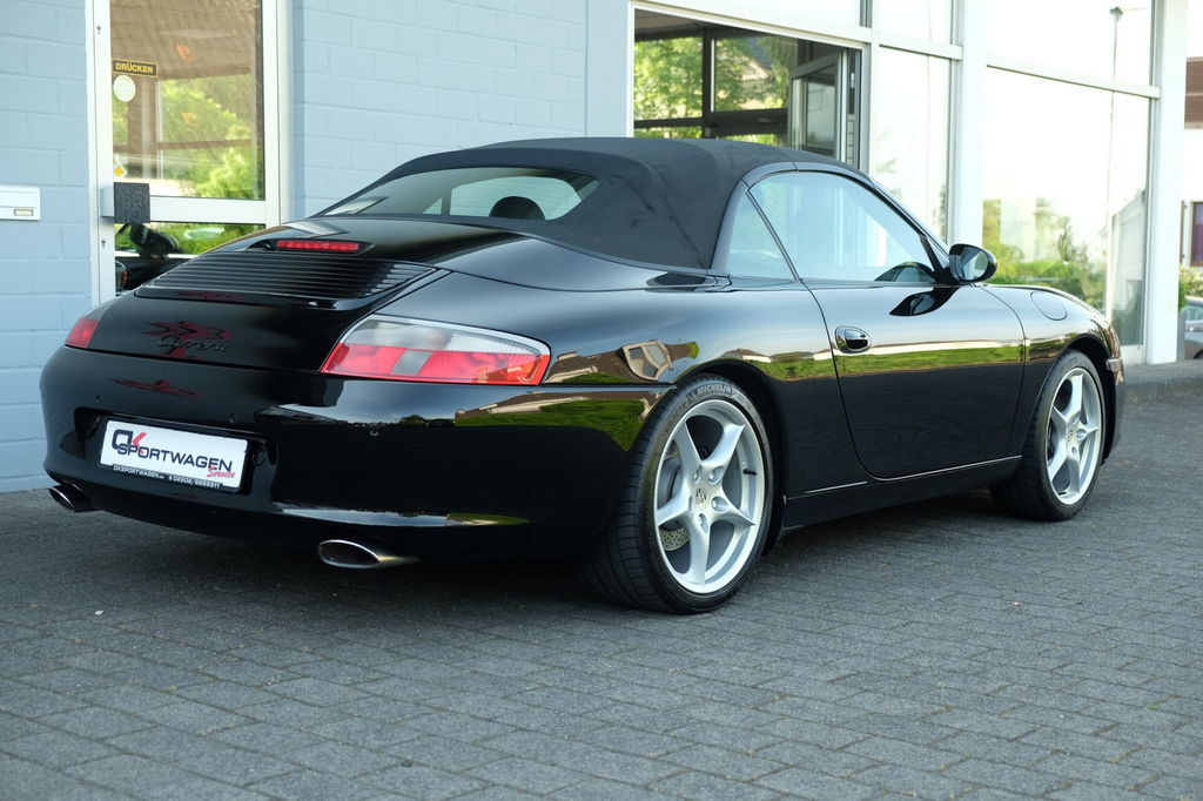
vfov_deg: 27.5
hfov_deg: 40.4
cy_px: 400
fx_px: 1637
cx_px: 602
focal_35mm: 49
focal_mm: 32.9
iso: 200
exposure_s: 1/120
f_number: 3.6
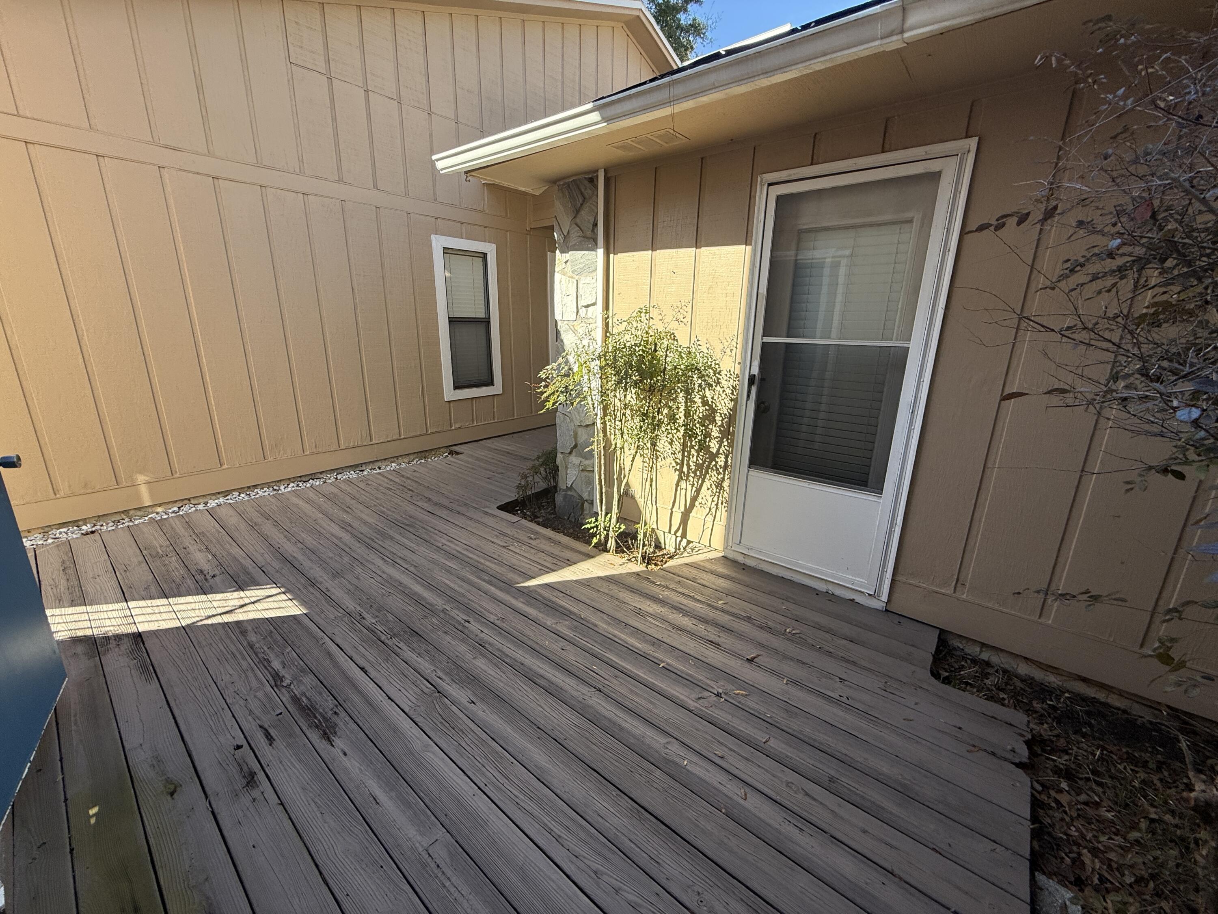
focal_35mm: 14
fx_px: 493
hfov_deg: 102.1
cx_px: 609
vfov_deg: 85.7
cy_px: 457
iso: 64
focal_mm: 2.22
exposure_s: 1/494
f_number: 2.2
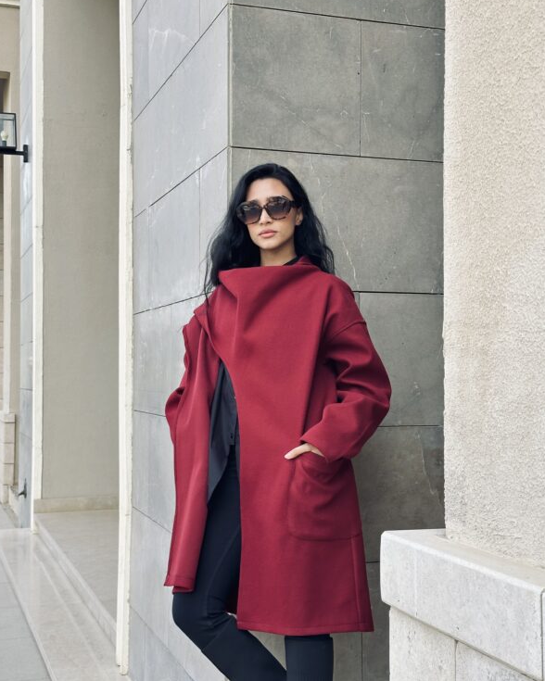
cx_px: 270
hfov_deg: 29.7
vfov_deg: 36.7
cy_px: 343
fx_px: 1028
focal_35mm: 51
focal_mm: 6.86
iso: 64
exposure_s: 1/668
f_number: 1.78
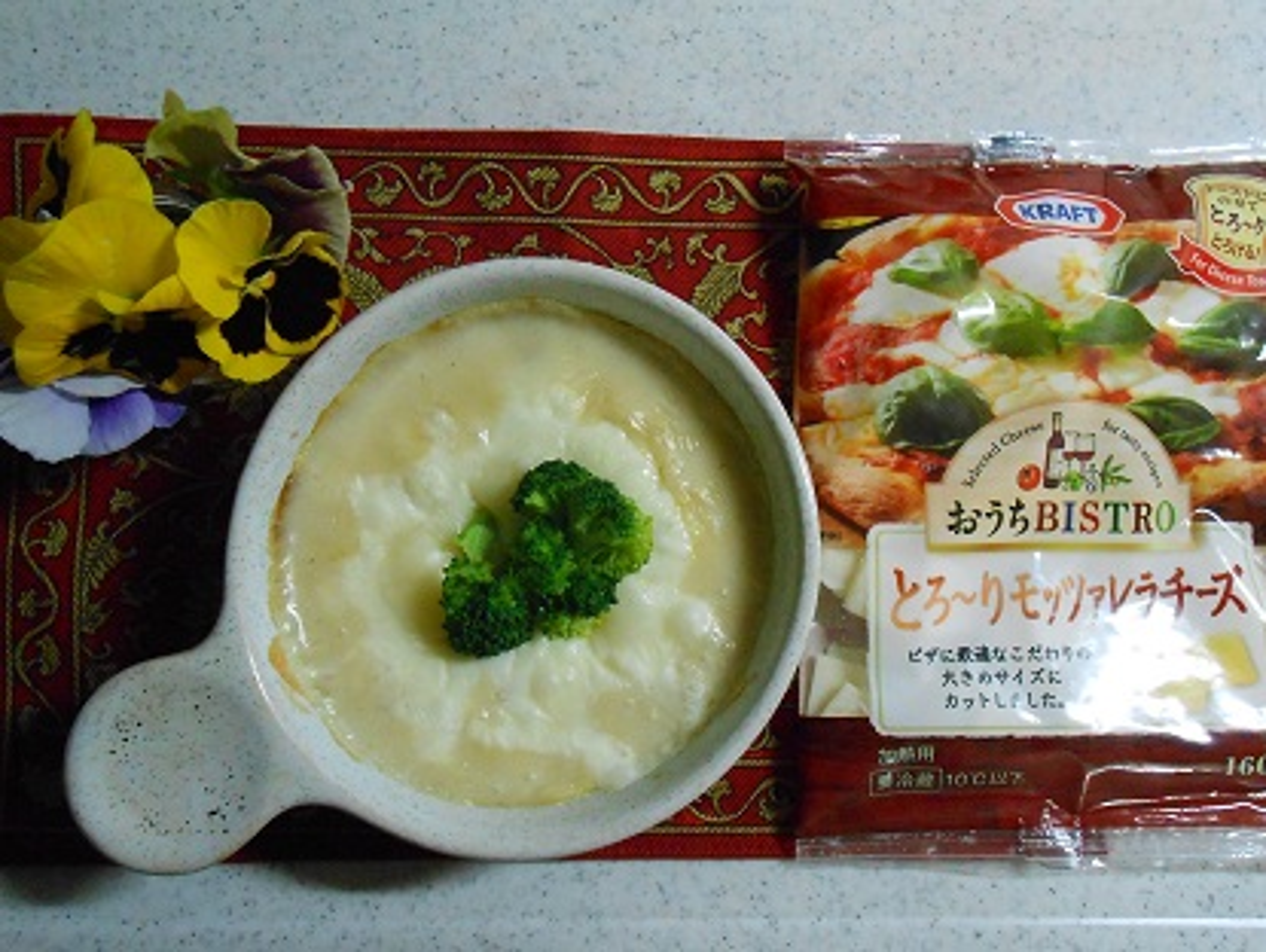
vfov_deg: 46.9
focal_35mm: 30
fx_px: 1098
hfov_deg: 59.9
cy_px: 476
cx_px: 633
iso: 800
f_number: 3.8
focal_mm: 5.3
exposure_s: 1/25
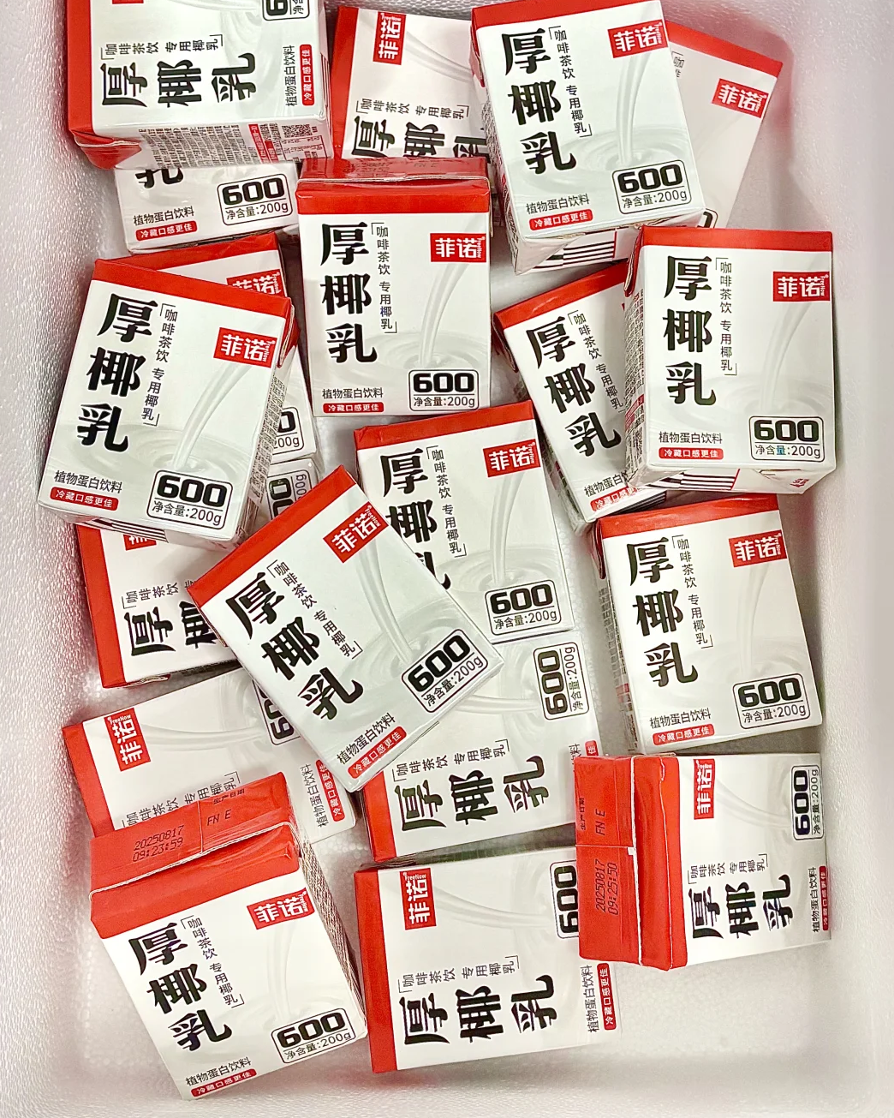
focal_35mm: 28
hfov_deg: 51.5
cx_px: 451
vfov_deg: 62.1
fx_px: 926
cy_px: 511
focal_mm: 5.96
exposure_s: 1/115
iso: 125
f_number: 1.6
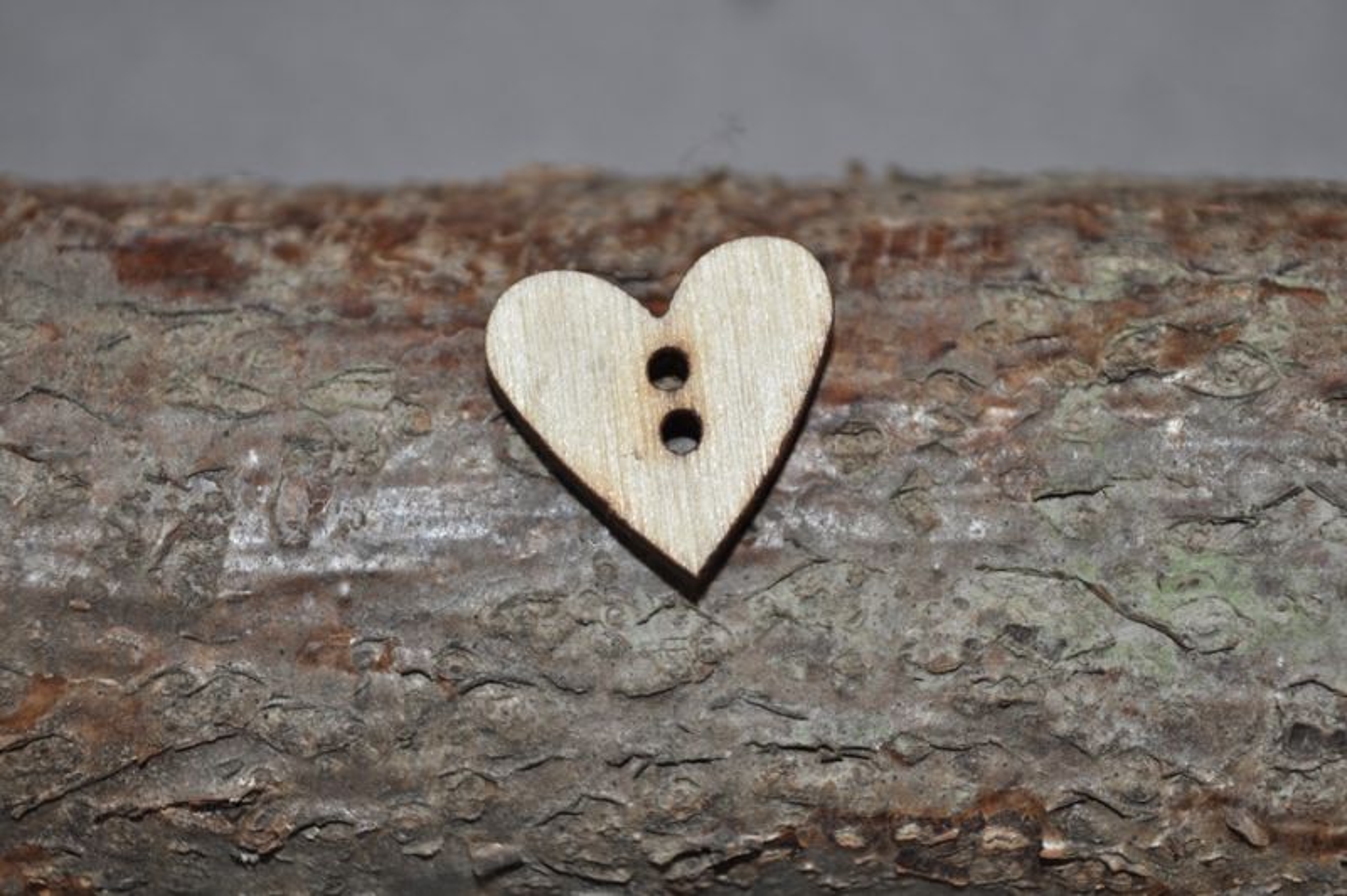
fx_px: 3084
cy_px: 448
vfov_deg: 16.5
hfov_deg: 24.6
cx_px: 674
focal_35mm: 82
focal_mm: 55
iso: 200
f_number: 5.6
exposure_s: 1/60
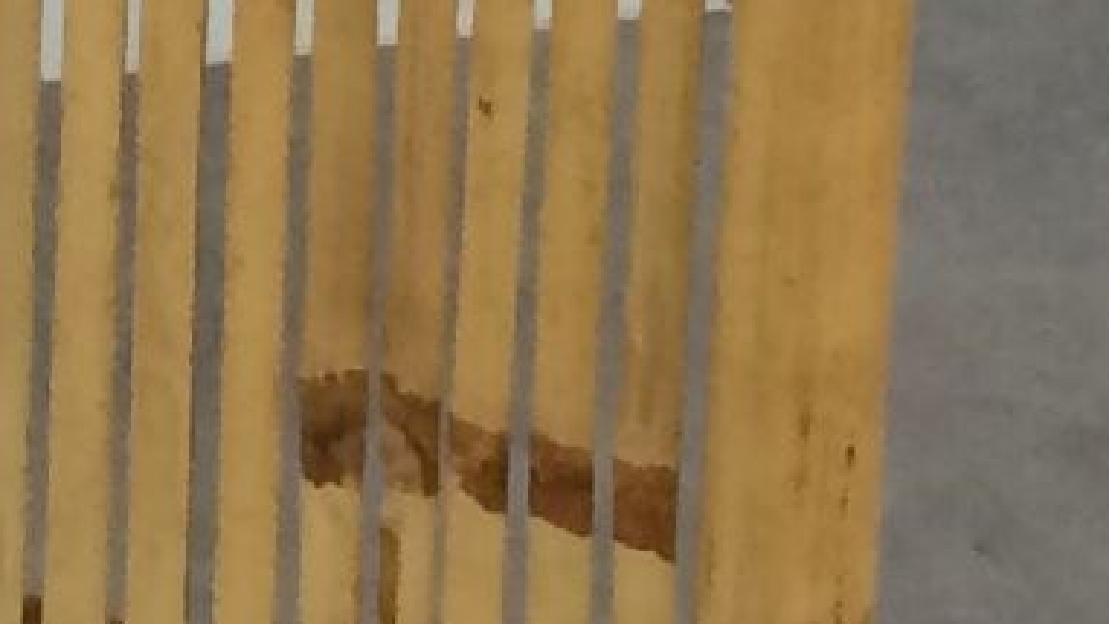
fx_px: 7941
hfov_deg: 7.8
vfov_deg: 4.3
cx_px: -798
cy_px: -1376
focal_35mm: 270
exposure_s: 1/33
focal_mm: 4.15
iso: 50
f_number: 2.2
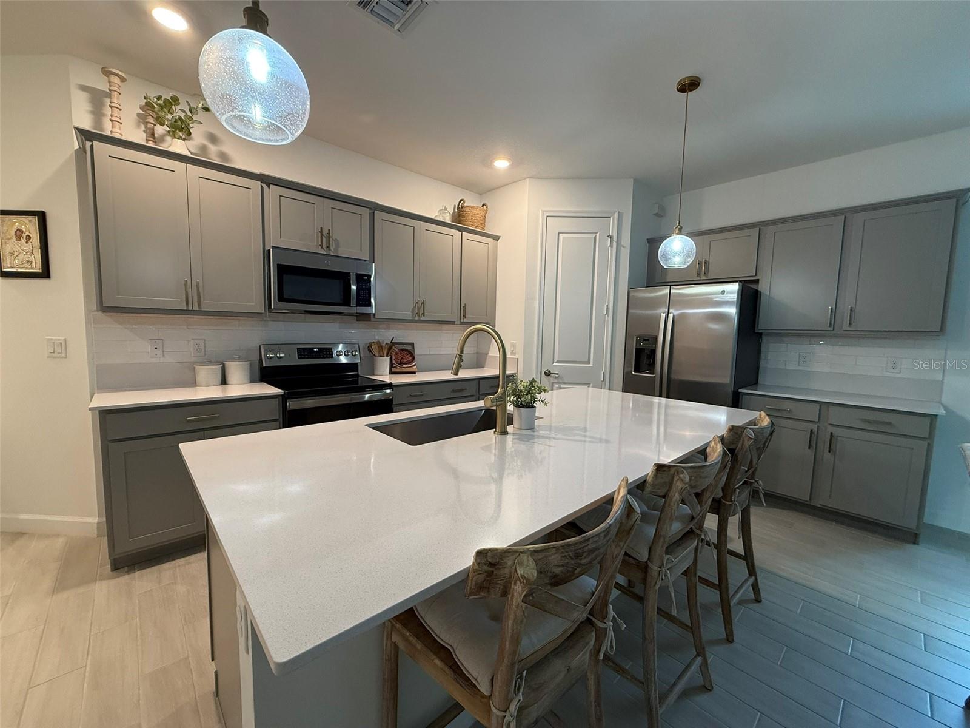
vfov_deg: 85.7
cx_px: 485
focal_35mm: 14
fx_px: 392
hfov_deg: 102.1
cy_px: 364
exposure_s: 1/60
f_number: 2.2
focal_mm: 2.22
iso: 250
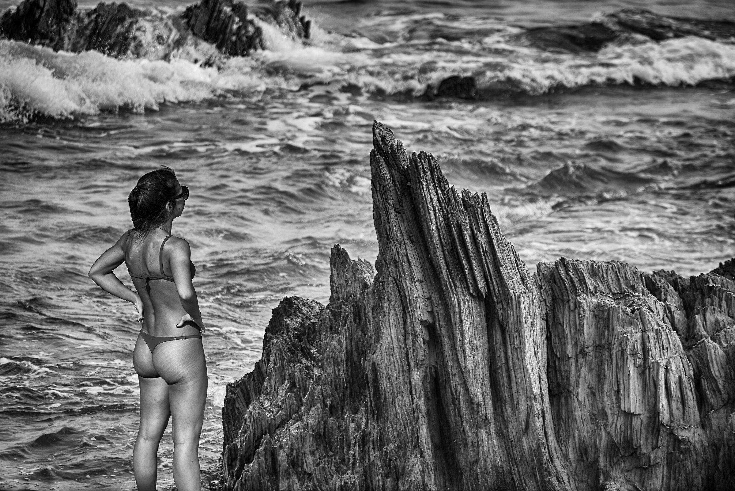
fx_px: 6127
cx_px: 368
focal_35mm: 300
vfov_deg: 4.6
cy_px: 246
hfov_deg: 6.9
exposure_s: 1/500
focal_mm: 300
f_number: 5.6
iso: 250
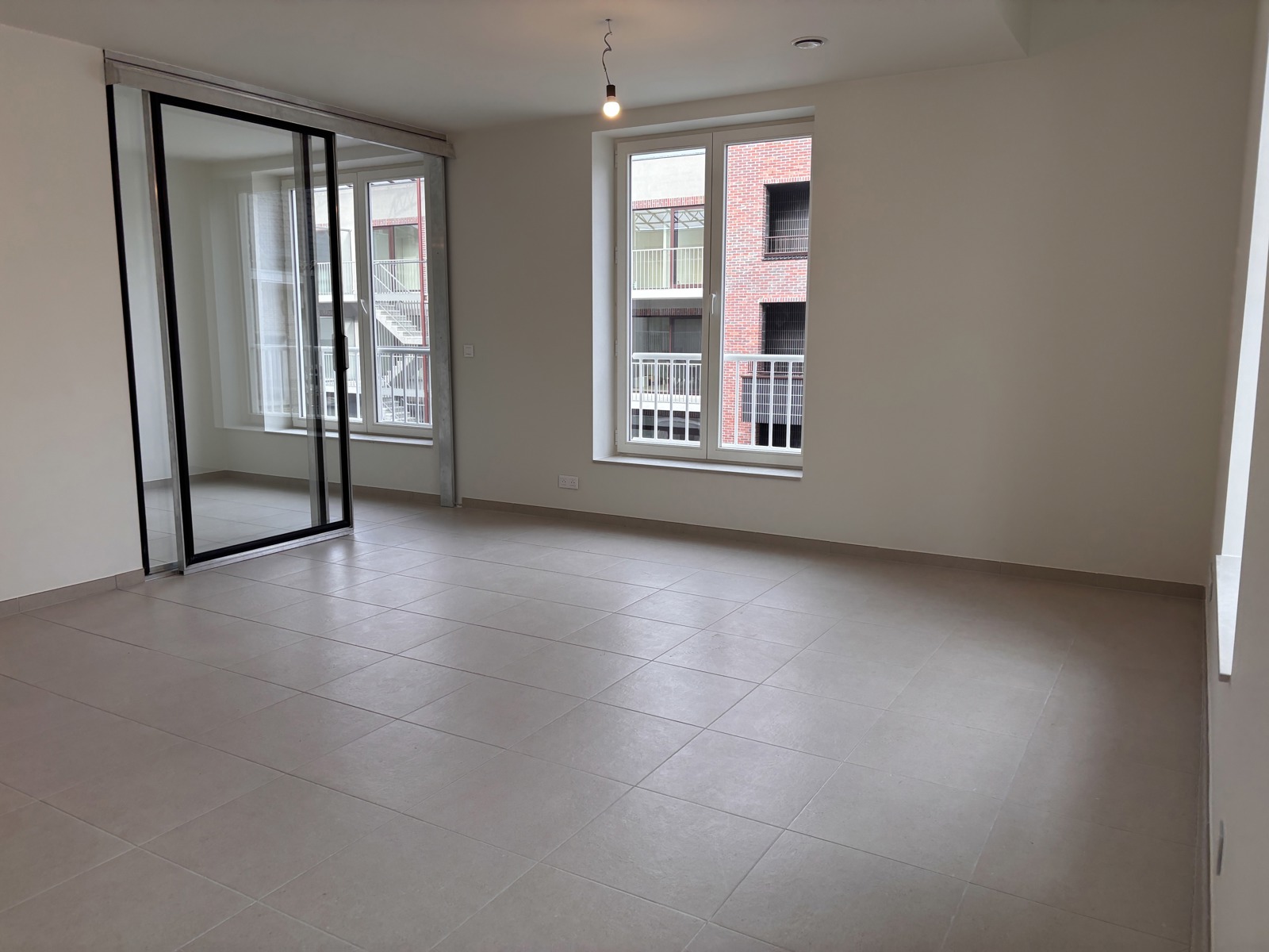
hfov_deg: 67.3
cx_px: 634
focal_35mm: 26
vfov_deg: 53.1
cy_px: 476
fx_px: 953
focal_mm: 5.96
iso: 32
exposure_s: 1/110
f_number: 1.6
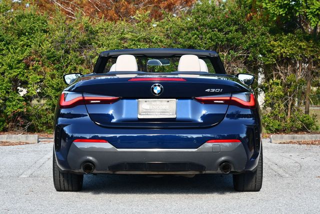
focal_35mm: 110
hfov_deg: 18.6
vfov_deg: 12.5
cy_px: 107
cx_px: 160
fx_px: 979
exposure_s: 1/250
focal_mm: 55
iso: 250
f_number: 5.6
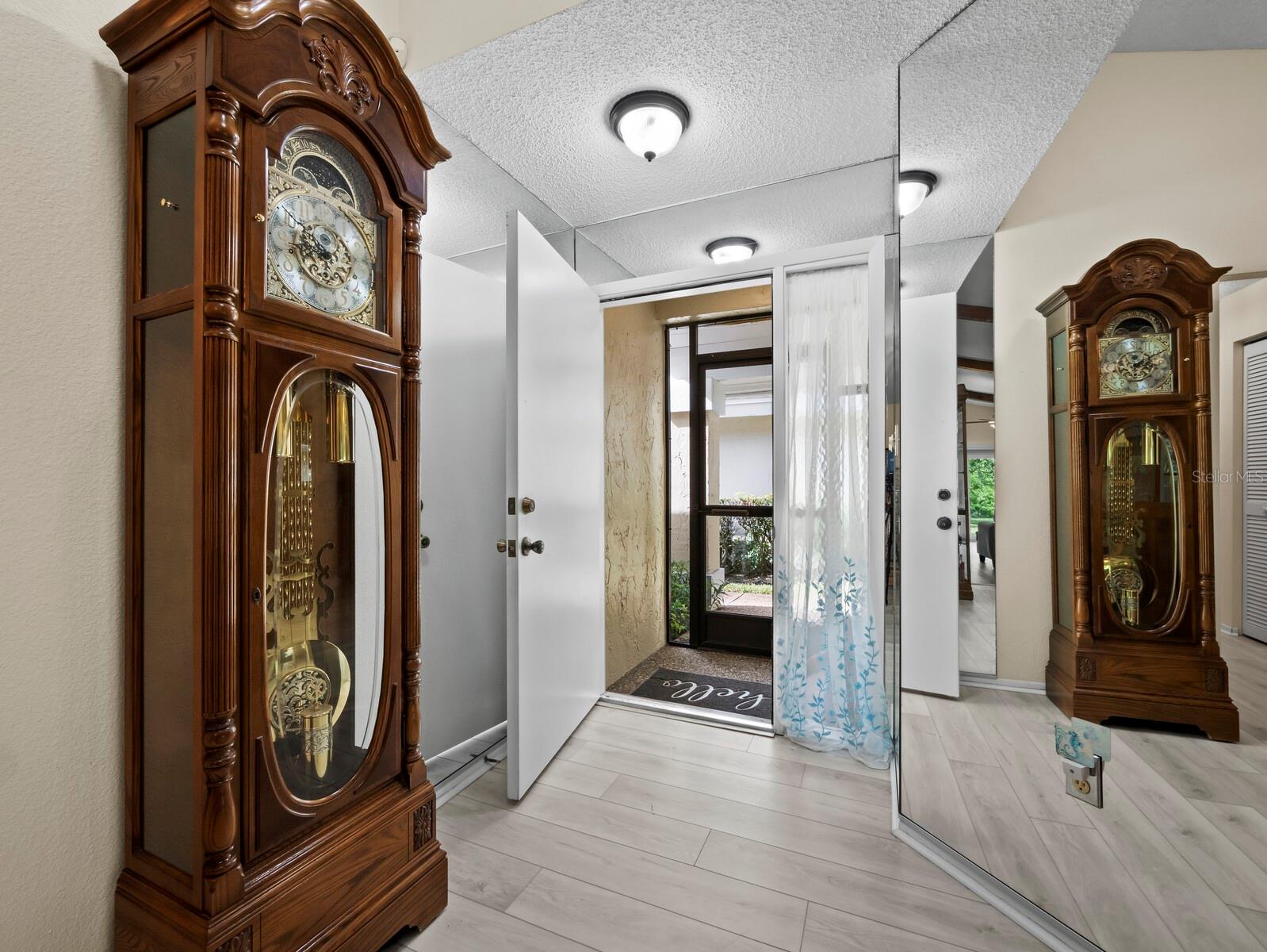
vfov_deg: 85.7
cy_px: 476
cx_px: 634
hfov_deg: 102.0
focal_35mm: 14
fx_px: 513
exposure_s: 1/3
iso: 250
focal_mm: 7
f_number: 10
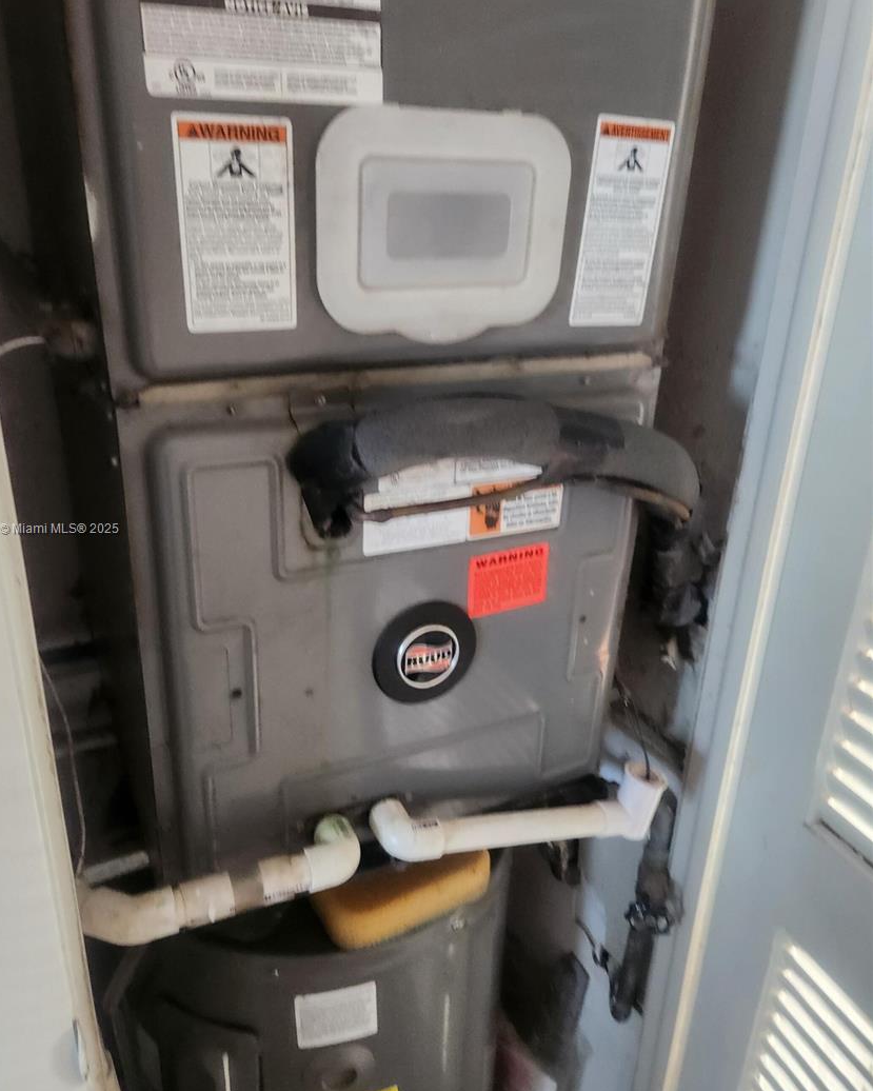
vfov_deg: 66.0
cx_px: 400
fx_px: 840
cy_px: 530
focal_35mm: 26
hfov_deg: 54.9
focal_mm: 5.4
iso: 500
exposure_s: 1/40
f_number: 1.8
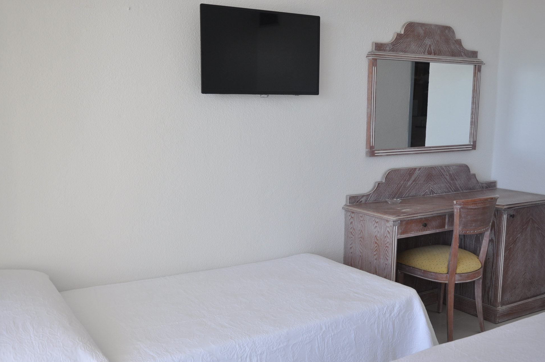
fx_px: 605
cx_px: 278
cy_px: 196
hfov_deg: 48.5
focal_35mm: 40
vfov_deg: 33.3
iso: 400
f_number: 5.6
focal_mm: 24
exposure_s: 1/125
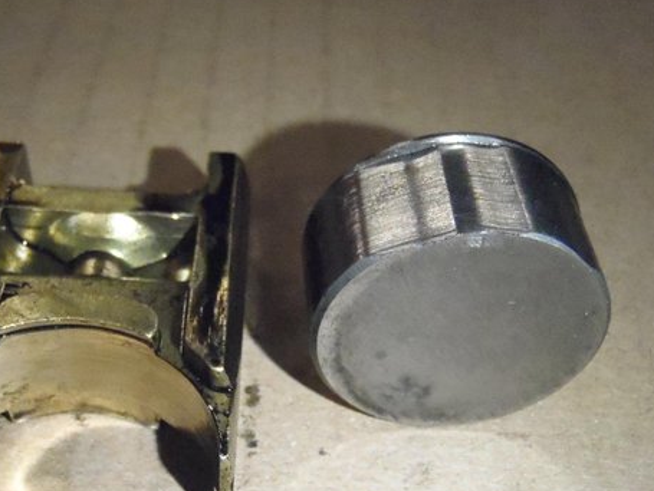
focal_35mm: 52
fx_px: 983
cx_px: 216
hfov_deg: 36.4
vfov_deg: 27.9
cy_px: 324
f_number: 4.7
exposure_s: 1/40
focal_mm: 6.64
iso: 1600
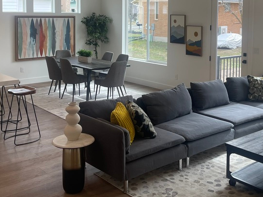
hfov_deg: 40.2
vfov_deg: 30.1
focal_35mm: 47
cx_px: 159
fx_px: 357
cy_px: 39
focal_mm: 5.1
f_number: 1.6
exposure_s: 1/258
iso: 32
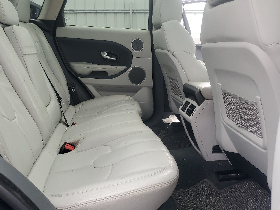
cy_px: 105
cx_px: 127
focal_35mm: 29
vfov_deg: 48.2
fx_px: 235
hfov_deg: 61.5
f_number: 1.5
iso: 50
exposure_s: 1/227
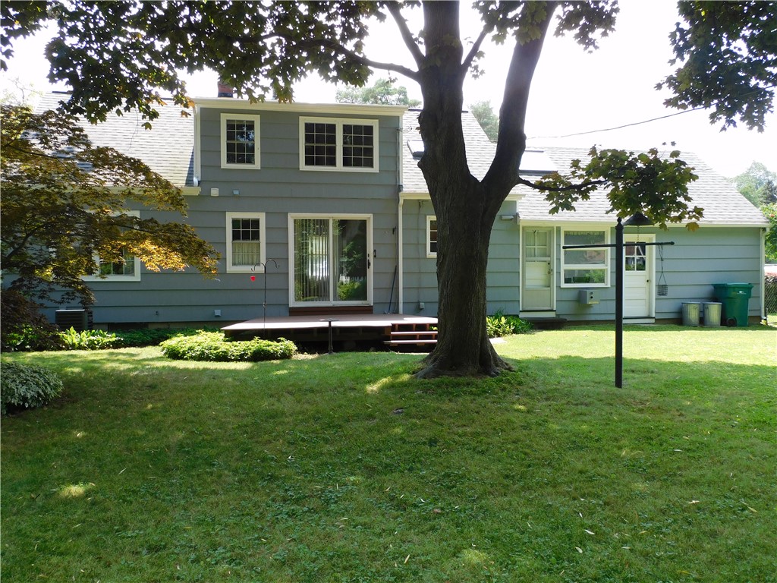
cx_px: 388
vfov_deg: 46.8
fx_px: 673
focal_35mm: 30
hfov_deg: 60.0
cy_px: 292
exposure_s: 1/200
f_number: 3.5
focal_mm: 5.4
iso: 125
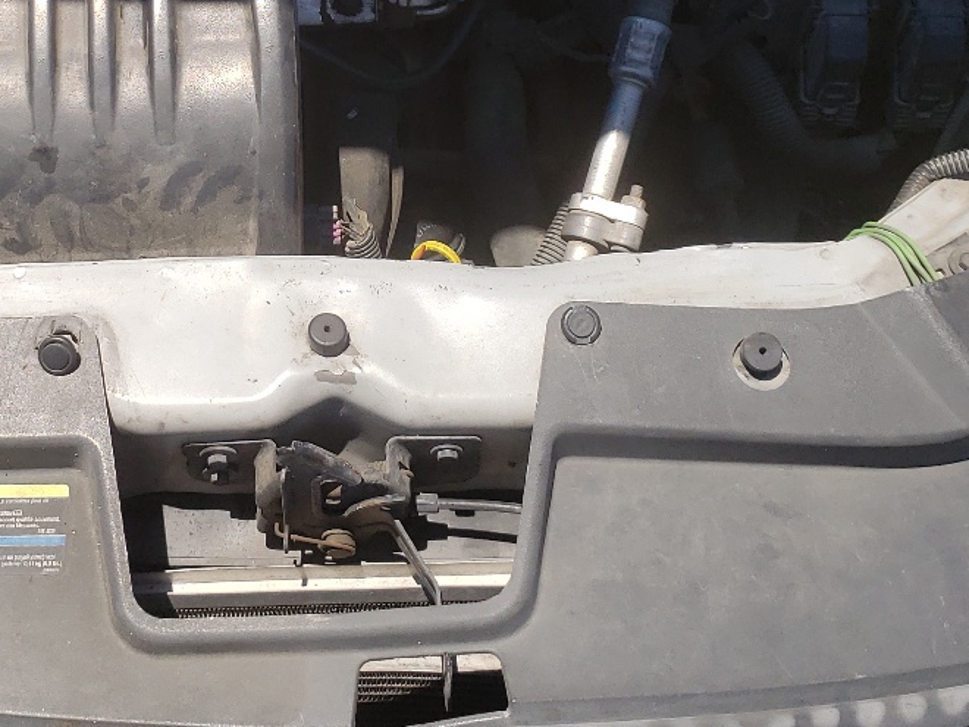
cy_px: 98
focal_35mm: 63
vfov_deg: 22.8
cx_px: 323
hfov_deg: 30.5
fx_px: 1764
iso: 50
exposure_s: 1/3333
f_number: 1.5
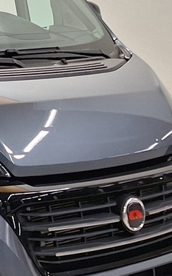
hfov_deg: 12.2
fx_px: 705
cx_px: -181
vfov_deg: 21.9
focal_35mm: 94
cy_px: 77
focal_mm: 5.54
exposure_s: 1/100
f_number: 1.8
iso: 64
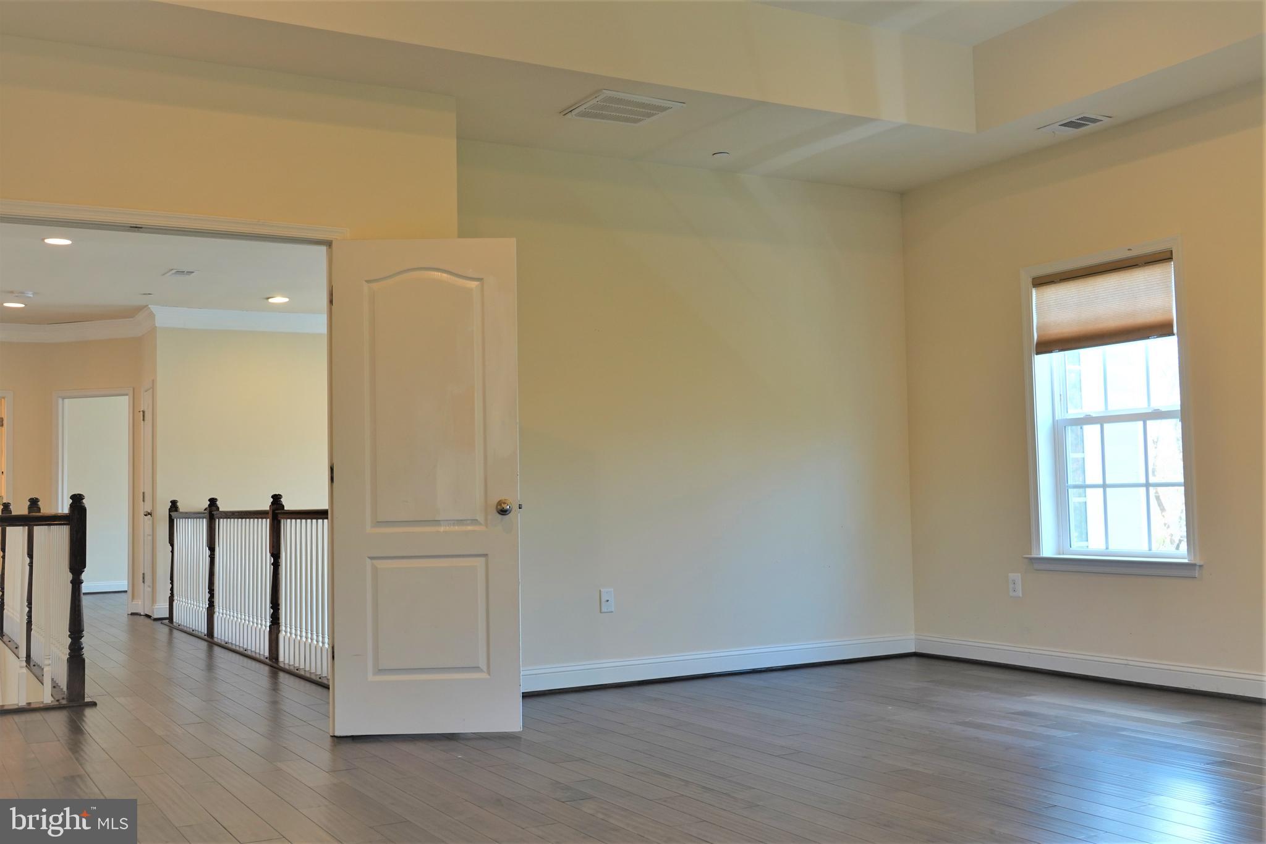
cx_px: 633
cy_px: 422
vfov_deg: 37.8
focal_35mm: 35
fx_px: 1231
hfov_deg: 54.4
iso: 100
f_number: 3.2
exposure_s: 1/40
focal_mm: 12.96
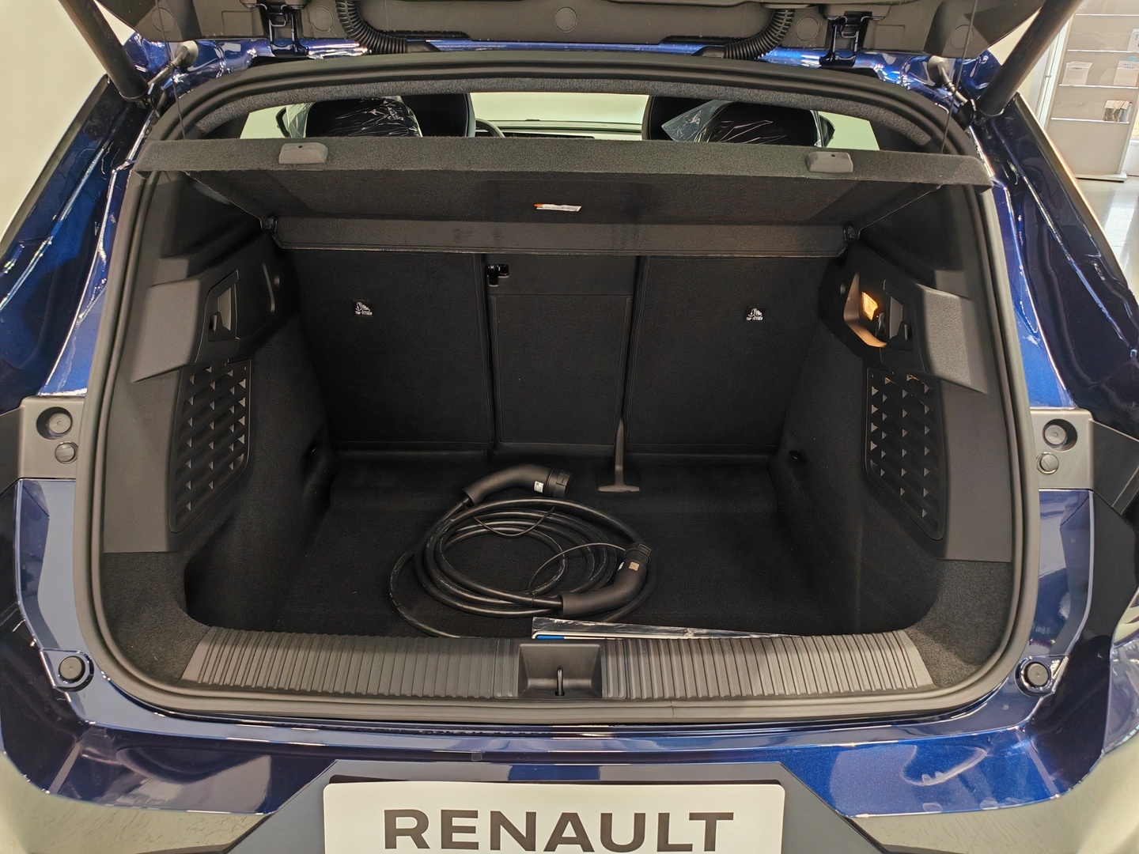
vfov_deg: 53.1
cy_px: 427
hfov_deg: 67.3
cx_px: 570
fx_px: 856
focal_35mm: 26
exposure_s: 1/100
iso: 250
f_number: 1.6
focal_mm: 5.4
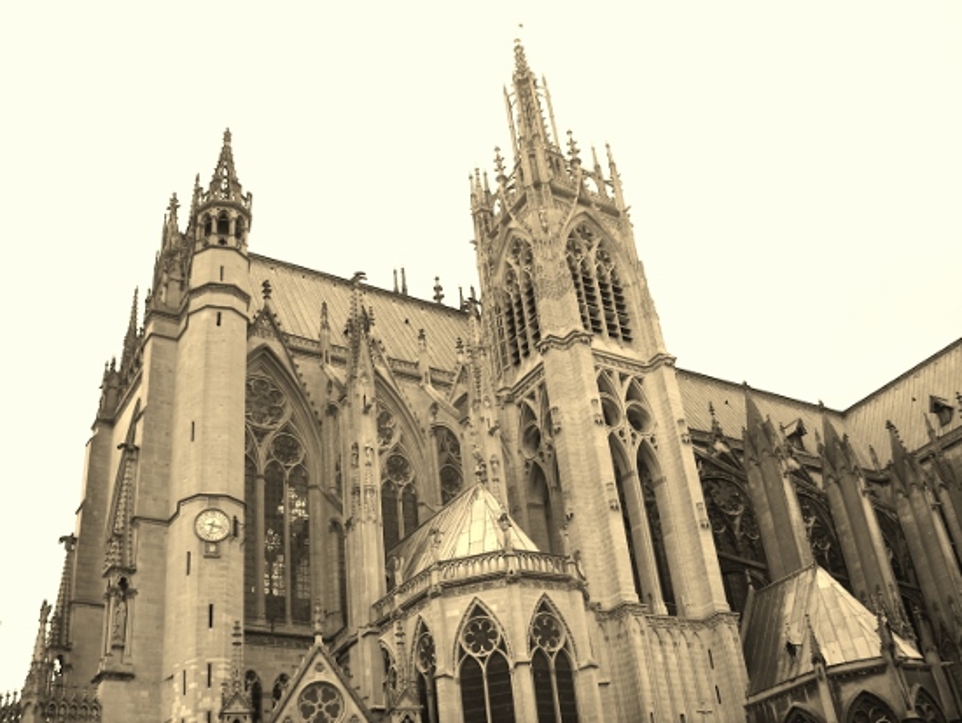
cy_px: 362
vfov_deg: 39.7
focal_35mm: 36
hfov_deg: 51.3
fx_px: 1001
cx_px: 481
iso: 50
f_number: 2.8
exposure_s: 1/125
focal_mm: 6
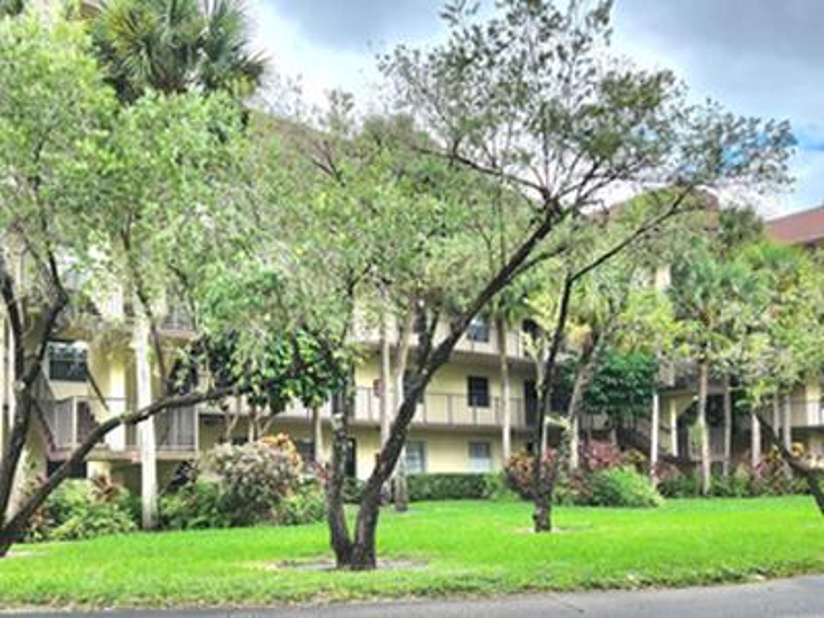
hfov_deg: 73.9
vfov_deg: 58.9
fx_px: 547
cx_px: 412
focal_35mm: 23
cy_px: 309
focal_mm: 5.4
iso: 20
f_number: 1.8
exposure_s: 1/357
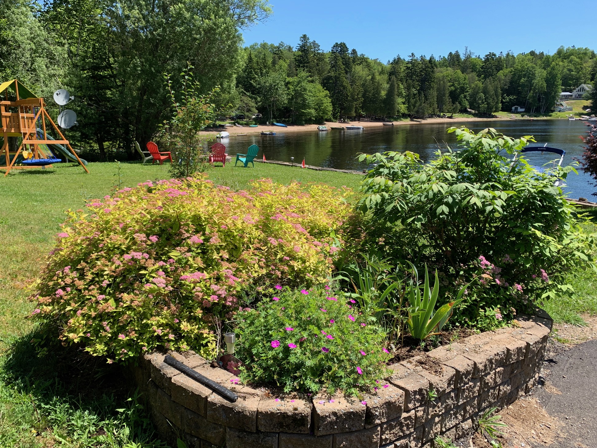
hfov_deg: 65.3
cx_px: 290
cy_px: 224
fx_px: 466
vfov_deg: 51.4
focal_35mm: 27
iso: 25
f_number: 1.8
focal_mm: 4.25
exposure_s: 1/1163
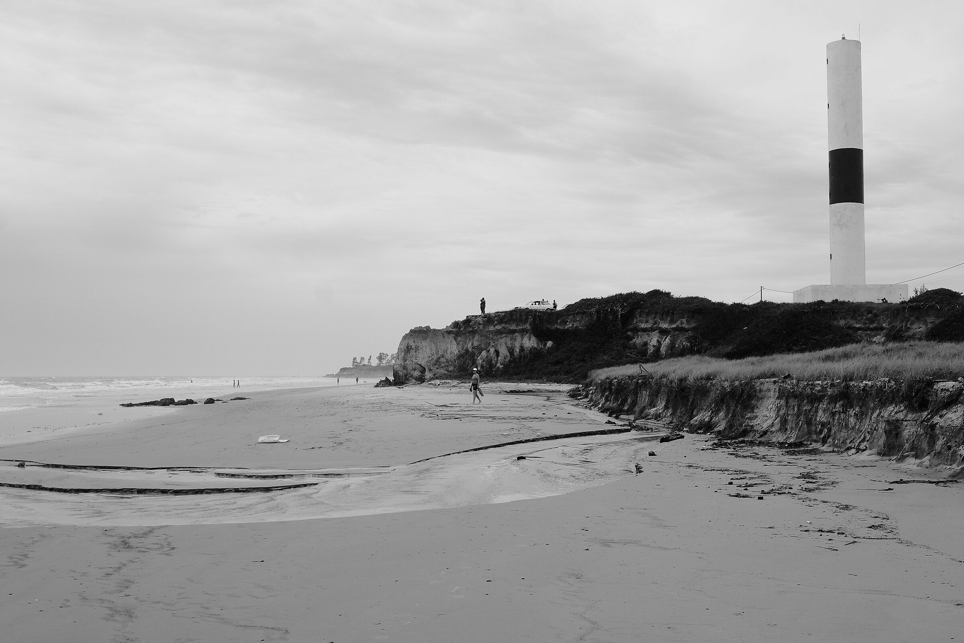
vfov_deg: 32.6
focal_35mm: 41
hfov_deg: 47.4
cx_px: 482
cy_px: 322
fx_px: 1098
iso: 800
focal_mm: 27
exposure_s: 1/2000
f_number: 9
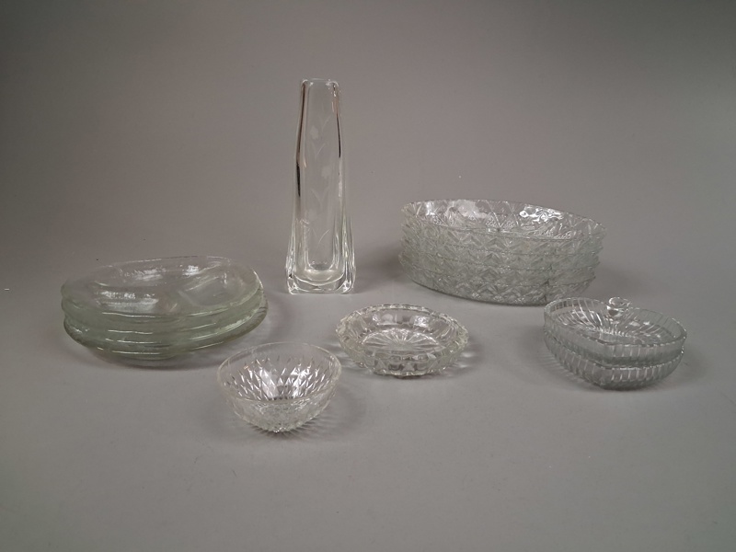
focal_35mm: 27
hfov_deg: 65.3
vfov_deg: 51.4
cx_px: 368
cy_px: 276
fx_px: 574
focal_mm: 4
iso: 320
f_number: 1.8
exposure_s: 1/100
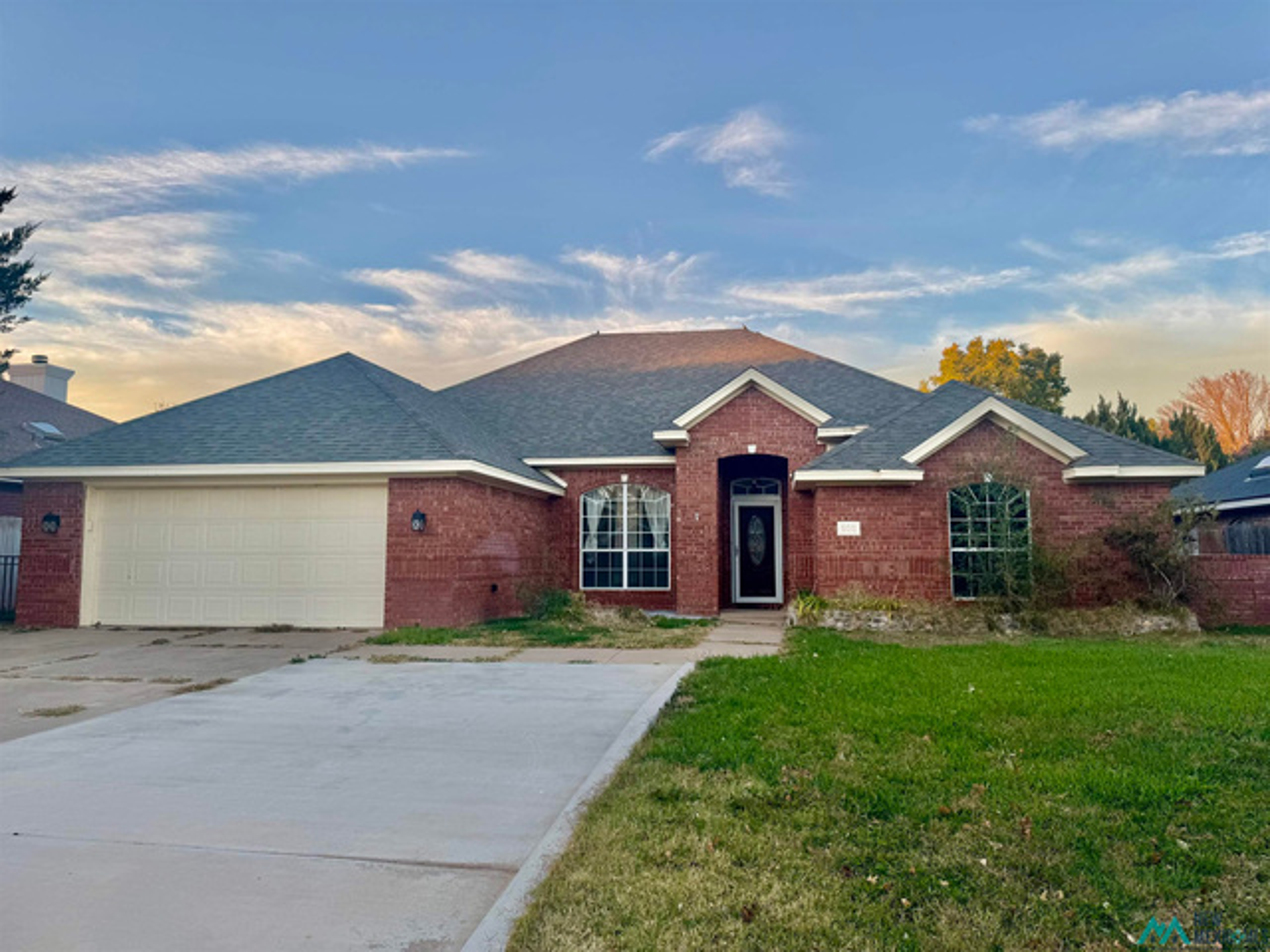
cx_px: 635
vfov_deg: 56.8
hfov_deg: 71.6
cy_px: 476
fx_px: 881
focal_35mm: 24
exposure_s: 1/567
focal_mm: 6.76
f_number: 1.78
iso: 80
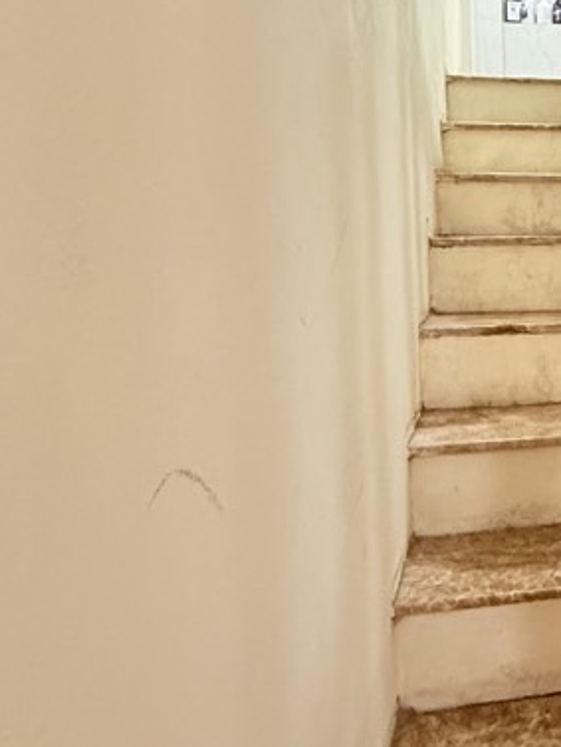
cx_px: 680
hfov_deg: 31.4
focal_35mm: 38
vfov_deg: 48.7
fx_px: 821
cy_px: 305
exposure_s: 1/50
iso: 640
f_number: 2.2
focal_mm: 2.22
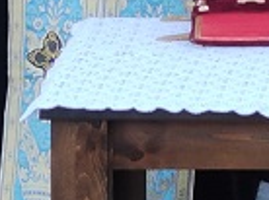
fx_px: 2312
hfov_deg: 6.5
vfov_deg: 4.8
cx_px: 464
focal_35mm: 298
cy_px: -305
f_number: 2
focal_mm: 8.16
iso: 110
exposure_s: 1/100
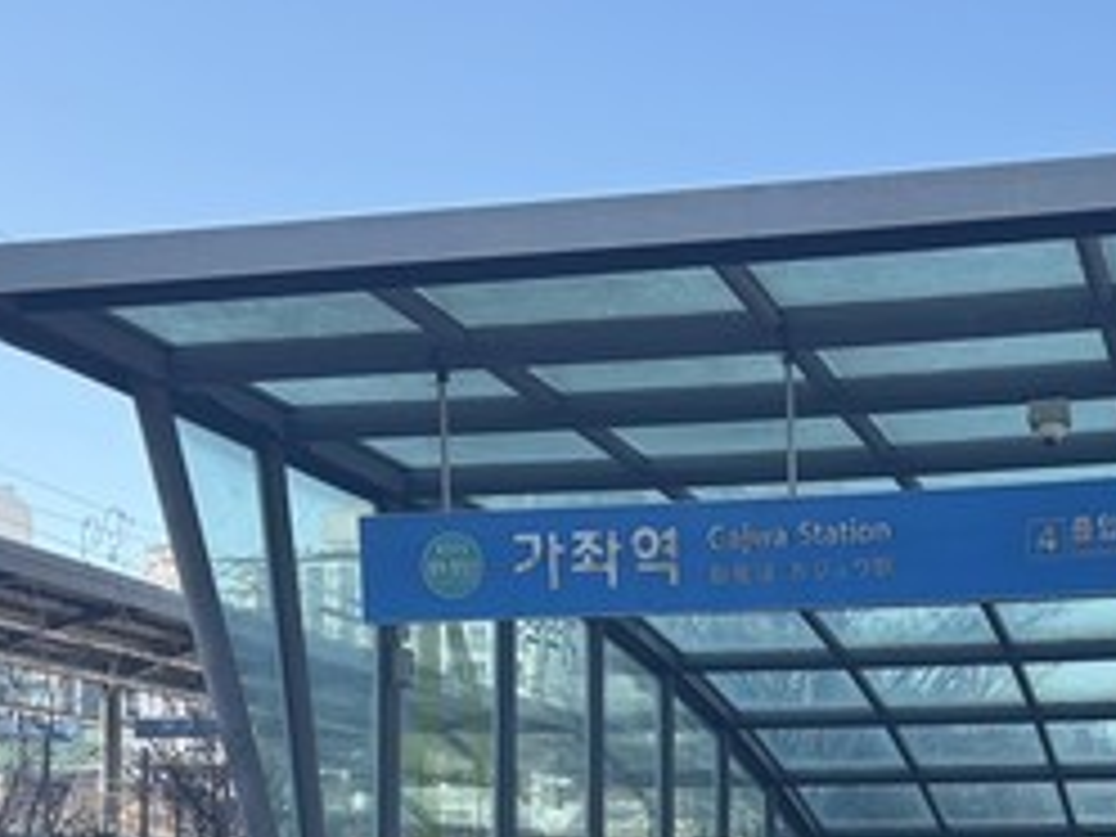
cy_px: 810
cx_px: 878
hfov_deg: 30.1
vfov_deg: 22.5
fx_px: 2031
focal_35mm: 63
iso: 50
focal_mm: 5.96
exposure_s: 1/1311
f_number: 1.6
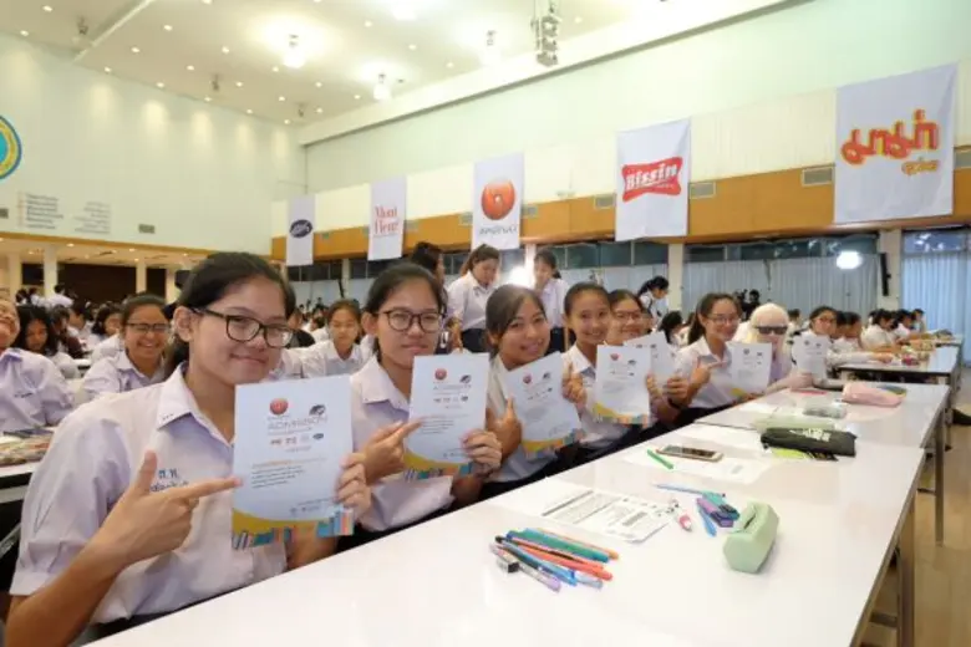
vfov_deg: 59.5
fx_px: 566
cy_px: 324
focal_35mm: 21
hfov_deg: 81.2
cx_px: 486
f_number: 4
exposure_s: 1/50
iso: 1000
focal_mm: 13.8
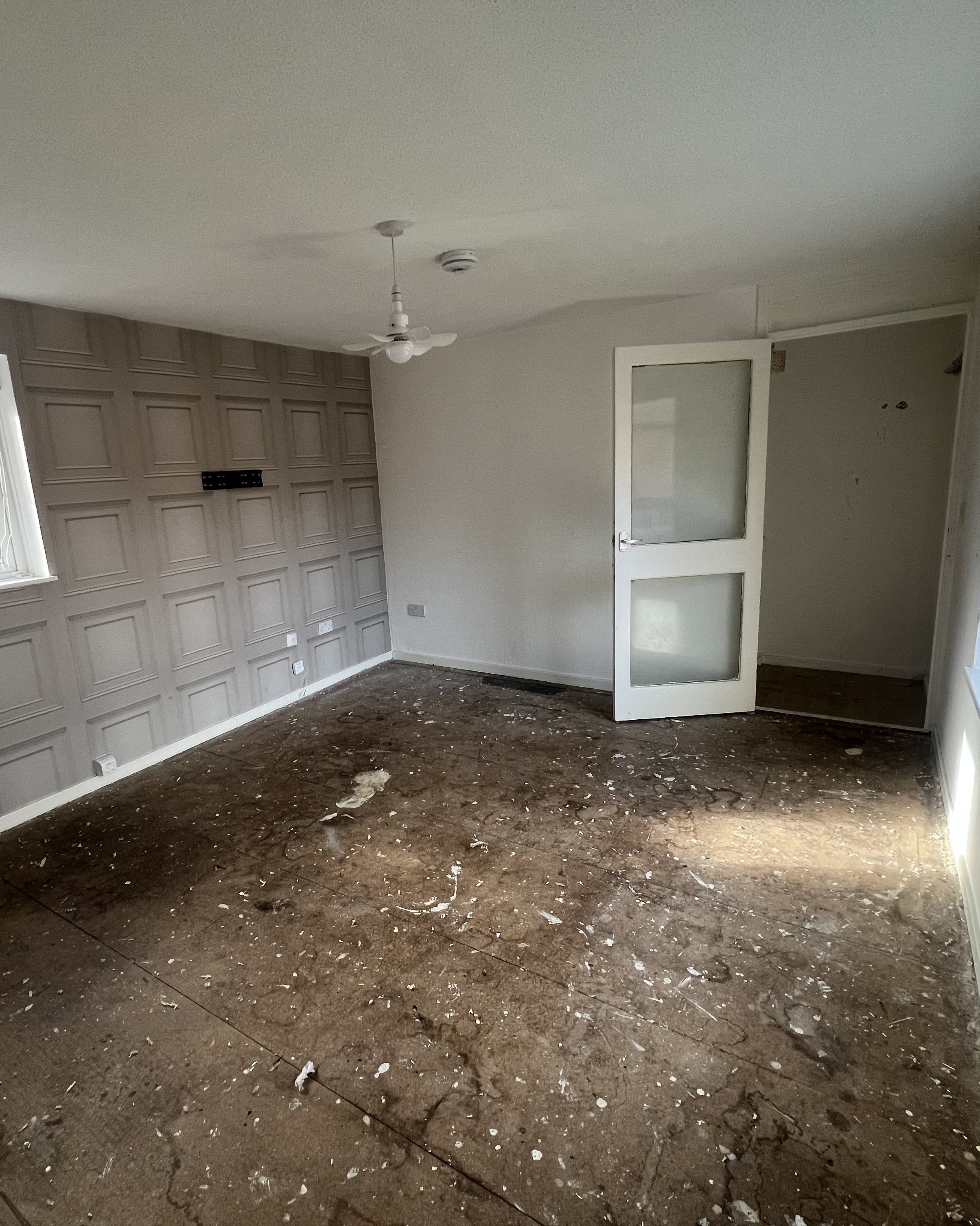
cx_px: 422
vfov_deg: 89.6
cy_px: 615
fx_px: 616
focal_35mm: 17
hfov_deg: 76.6
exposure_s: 1/99
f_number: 1.8
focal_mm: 1.57
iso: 125
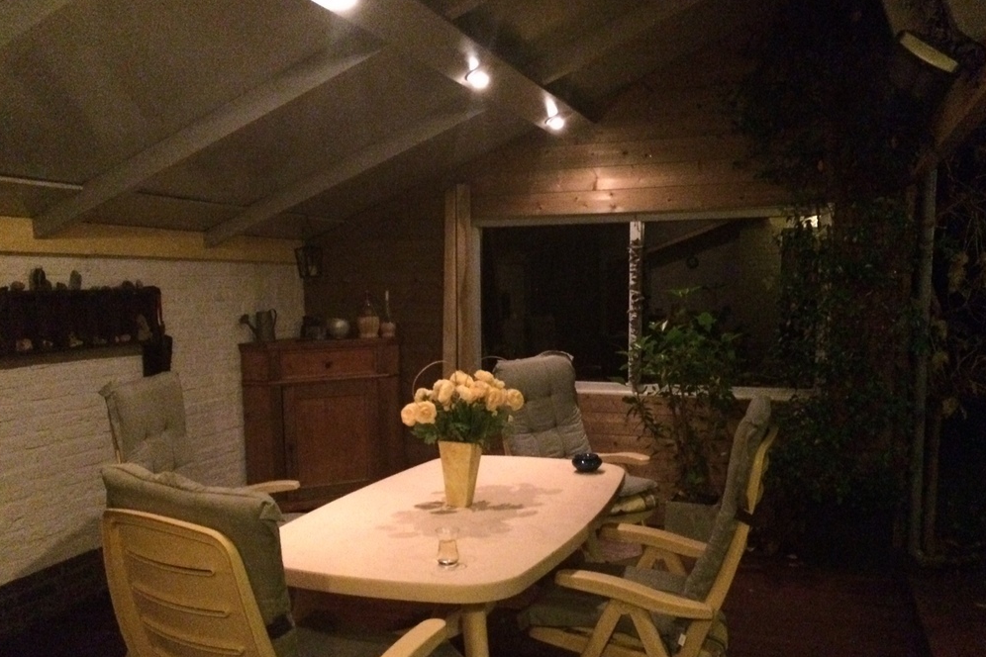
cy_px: 374
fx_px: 849
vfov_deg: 42.2
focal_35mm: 31
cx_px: 498
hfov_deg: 60.3
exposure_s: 1/17
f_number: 2.2
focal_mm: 4.15
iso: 1000
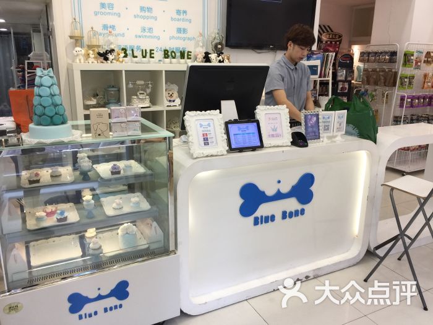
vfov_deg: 48.2
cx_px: 216
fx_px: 363
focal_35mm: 29
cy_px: 162
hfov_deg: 61.7
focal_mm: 4.15
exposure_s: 1/33
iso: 32
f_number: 2.2
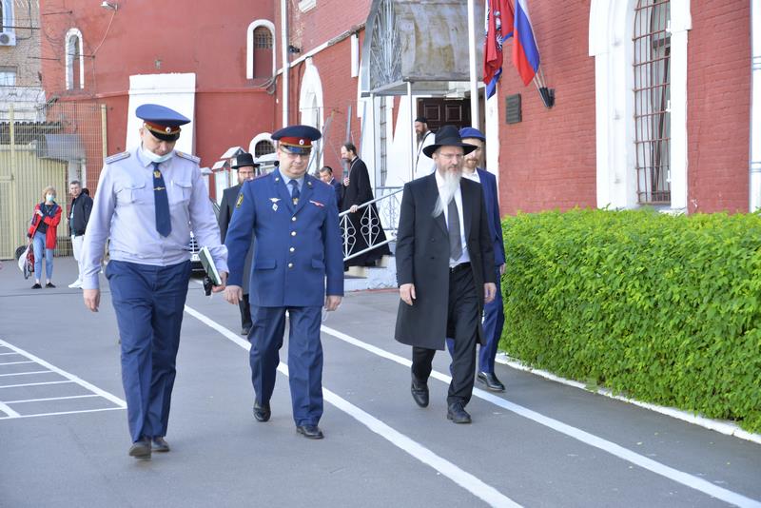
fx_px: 1396
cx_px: 380
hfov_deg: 30.5
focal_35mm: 66
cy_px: 254
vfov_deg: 20.6
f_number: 4.5
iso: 160
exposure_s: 1/125
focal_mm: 66
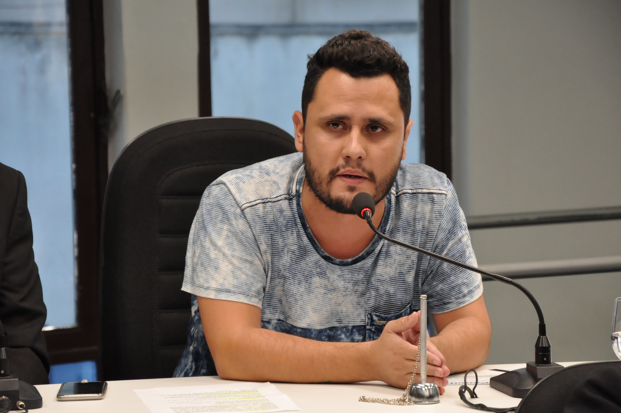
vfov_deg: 8.7
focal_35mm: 158
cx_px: 310
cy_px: 206
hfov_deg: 13.1
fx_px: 2714
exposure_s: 1/100
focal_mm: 105
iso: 2000
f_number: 5.6
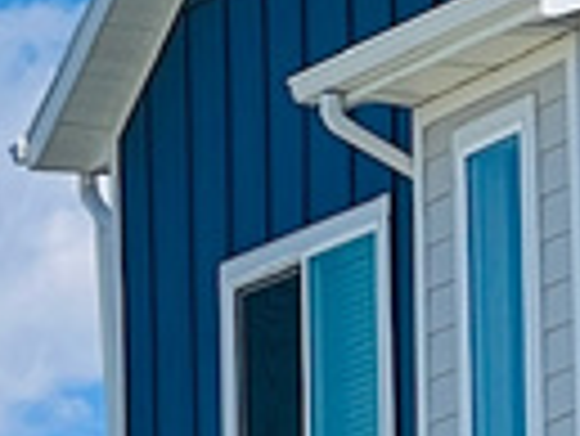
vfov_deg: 2.4
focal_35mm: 610
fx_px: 10230
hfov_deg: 3.2
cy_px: 836
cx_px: 90
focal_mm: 9
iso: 32
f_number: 2.8
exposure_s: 1/418
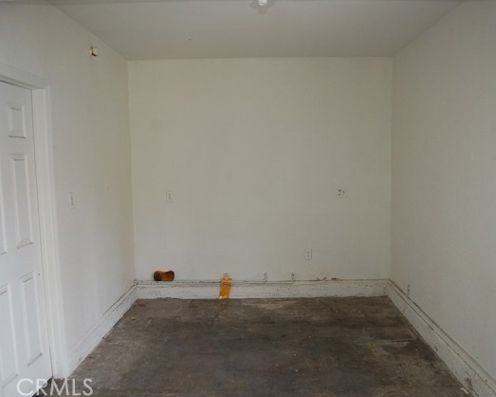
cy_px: 199
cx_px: 274
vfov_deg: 47.1
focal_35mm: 31
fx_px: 455
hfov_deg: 57.1
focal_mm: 18
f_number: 3.5
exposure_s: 1/100
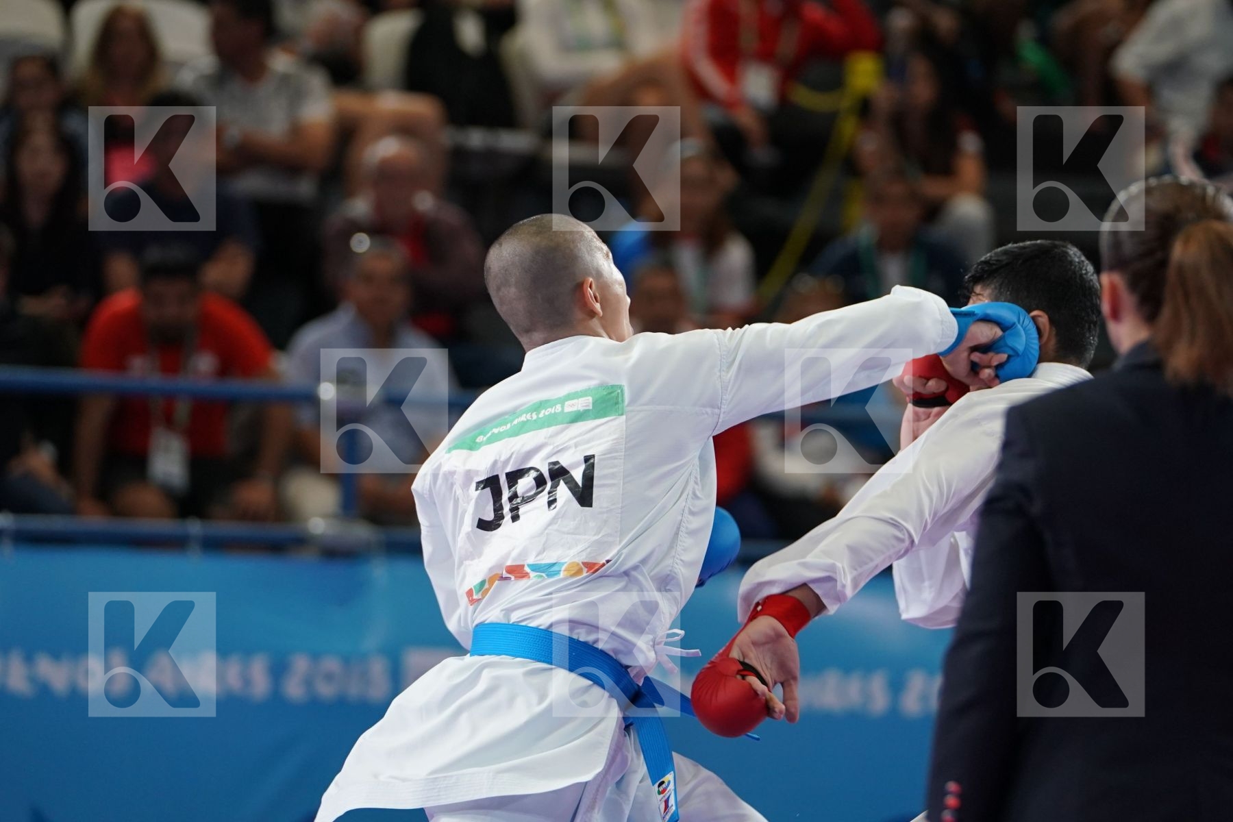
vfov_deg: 5.8
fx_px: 8117
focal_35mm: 237
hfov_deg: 8.7
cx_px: 616
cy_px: 411
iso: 1600
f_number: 2.8
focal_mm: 158
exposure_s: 1/1000
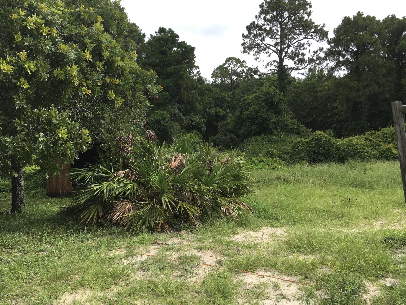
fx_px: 340
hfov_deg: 61.7
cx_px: 203
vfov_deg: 48.2
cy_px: 152
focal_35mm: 29
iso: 25
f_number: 2.2
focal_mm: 4.15
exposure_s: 1/810
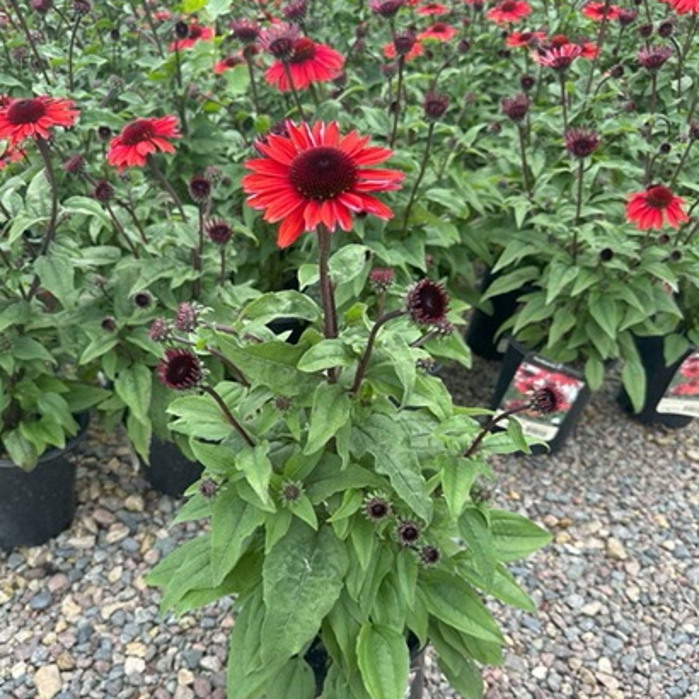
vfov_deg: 55.2
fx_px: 663
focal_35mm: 29
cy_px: 421
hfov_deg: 55.6
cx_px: 348
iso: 80
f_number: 1.78
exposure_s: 1/594
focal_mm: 6.86
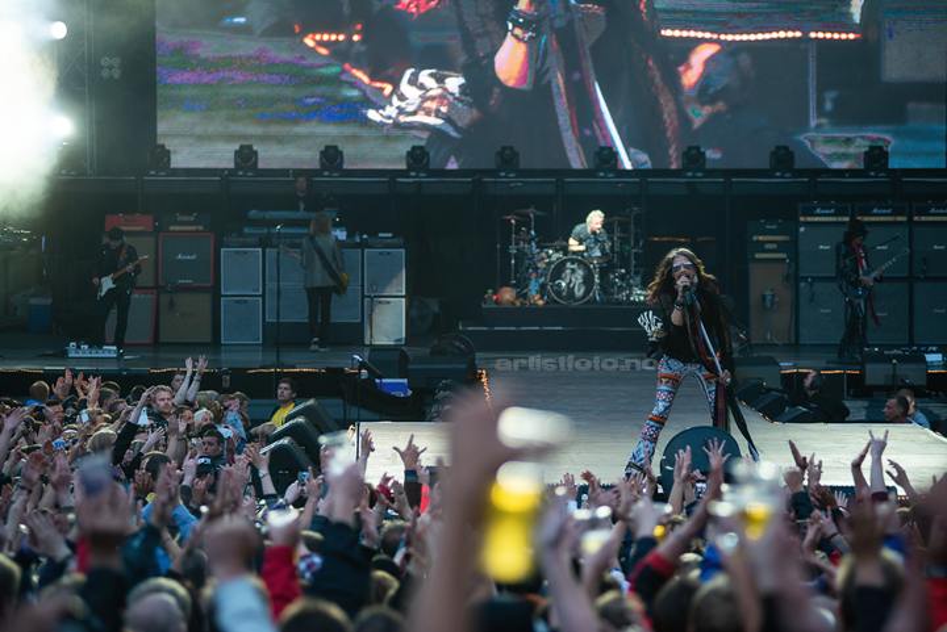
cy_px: 316
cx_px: 474
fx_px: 3553
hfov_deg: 15.2
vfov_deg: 10.2
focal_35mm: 135
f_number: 2.8
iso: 400
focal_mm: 135
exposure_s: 1/400
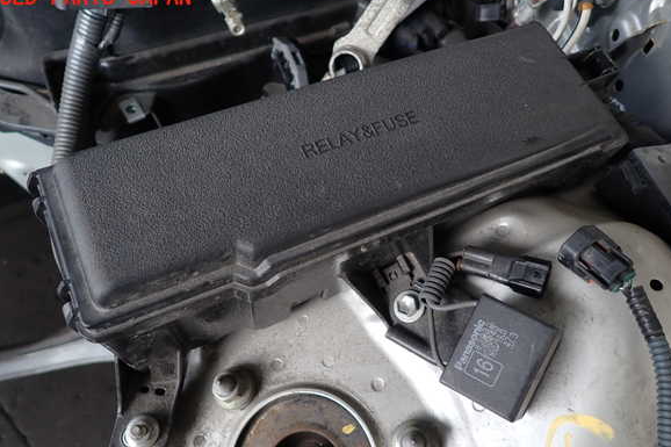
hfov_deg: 67.4
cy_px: 244
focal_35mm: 27
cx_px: 329
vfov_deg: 47.8
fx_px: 503
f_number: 2
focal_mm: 4.5
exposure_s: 1/100
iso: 100
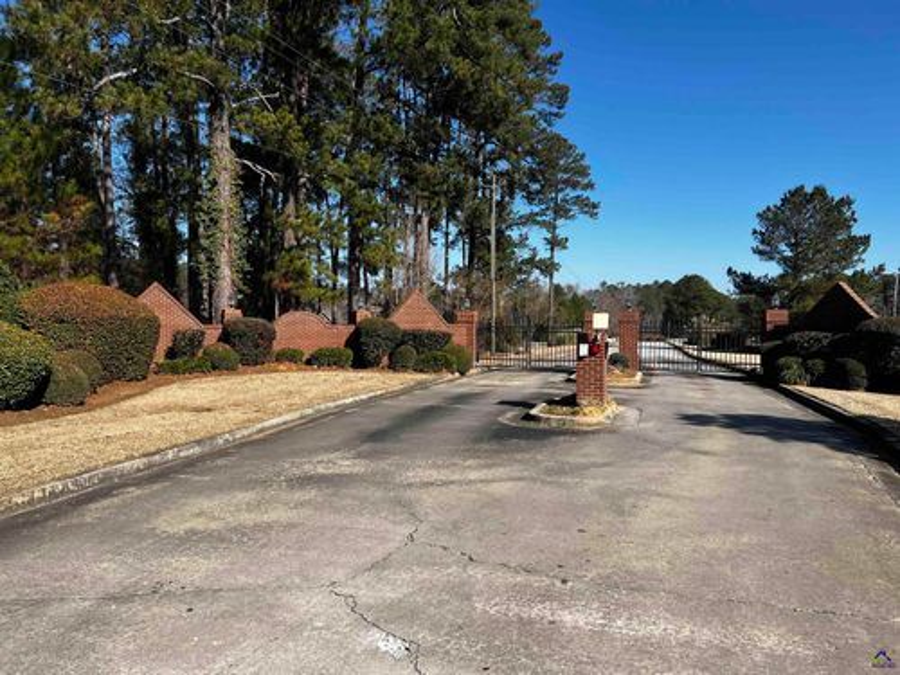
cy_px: 338
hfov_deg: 67.3
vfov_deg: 53.1
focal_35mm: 26
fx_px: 676
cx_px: 450
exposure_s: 1/3460
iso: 50
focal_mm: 5.7
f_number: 1.5
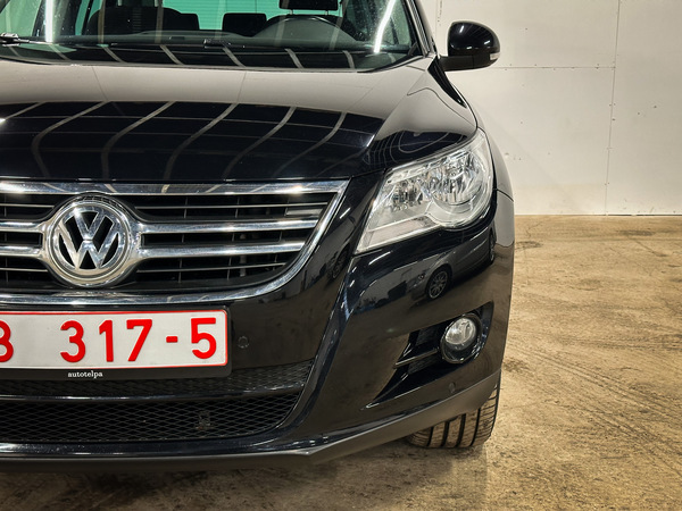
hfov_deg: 39.7
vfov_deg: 30.3
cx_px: 341
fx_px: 946
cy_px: 256
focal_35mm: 48
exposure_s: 1/35
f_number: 1.8
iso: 250
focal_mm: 6.86
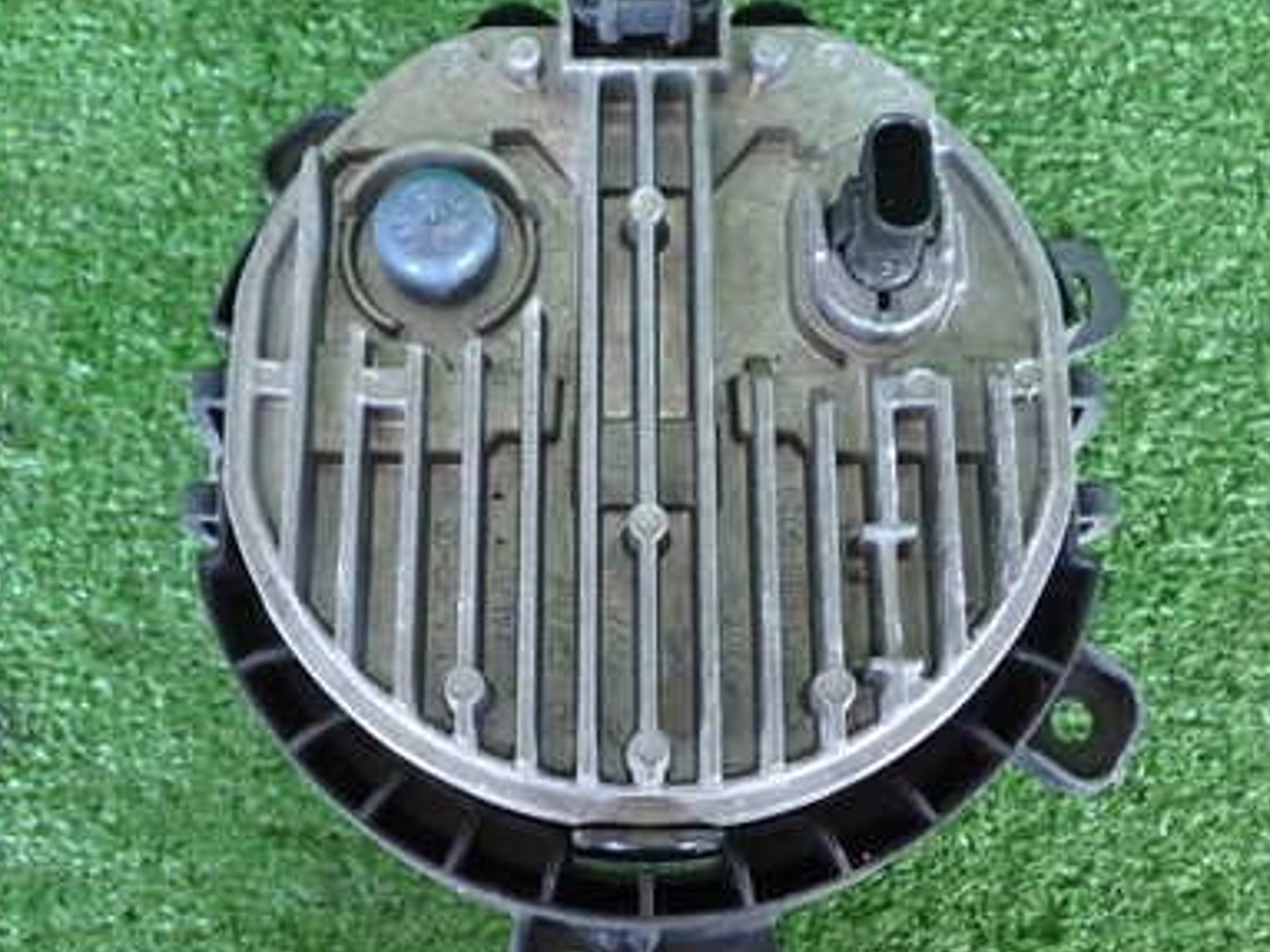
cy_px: 415
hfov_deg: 40.4
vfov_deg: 30.8
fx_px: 1724
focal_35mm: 47
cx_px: 577
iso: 500
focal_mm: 5.4
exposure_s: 1/30
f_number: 2.3
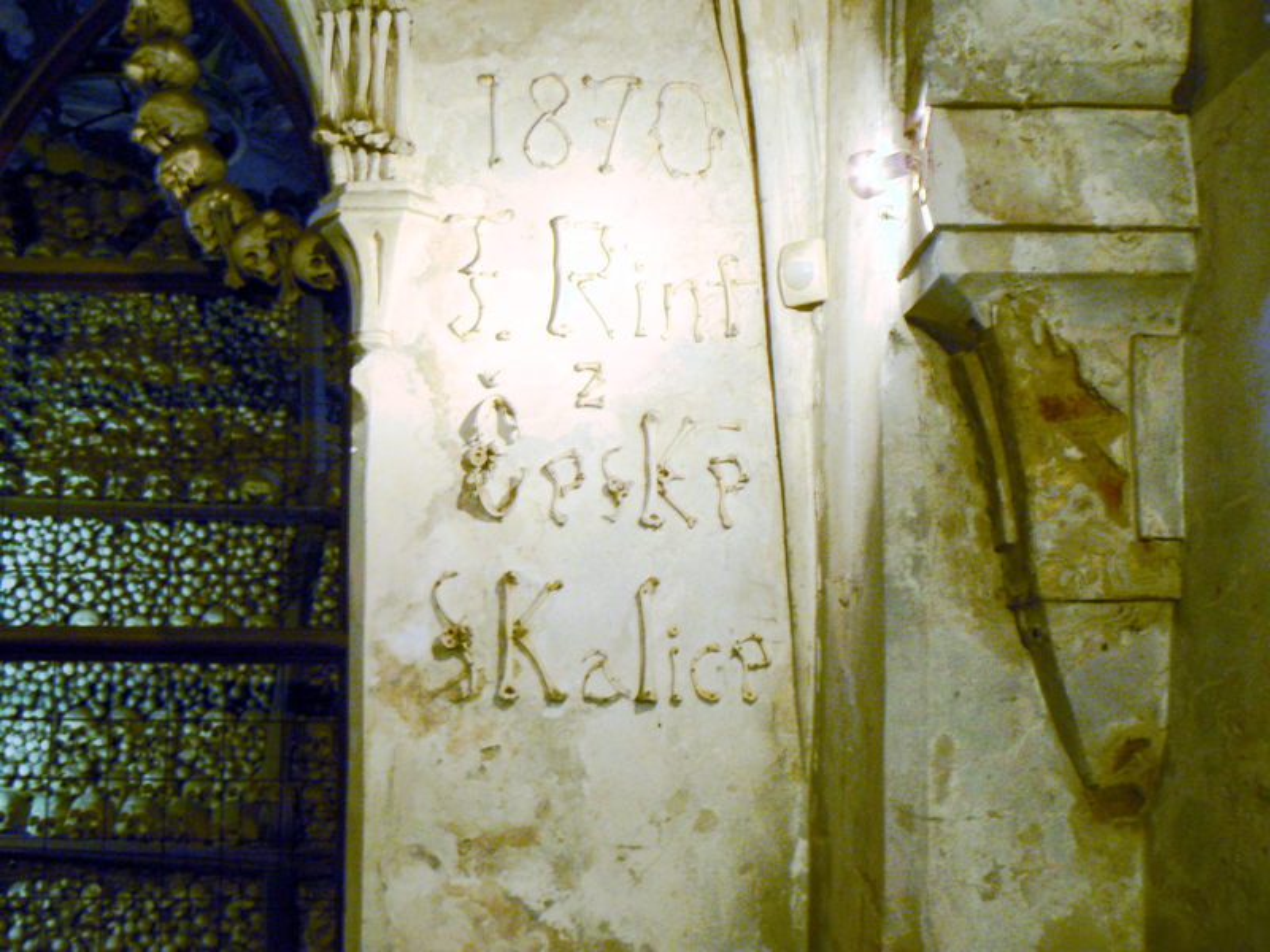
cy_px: 476
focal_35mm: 36
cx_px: 635
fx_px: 1321
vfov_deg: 39.7
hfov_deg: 51.4
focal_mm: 6
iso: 100
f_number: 3.6
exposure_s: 1/4
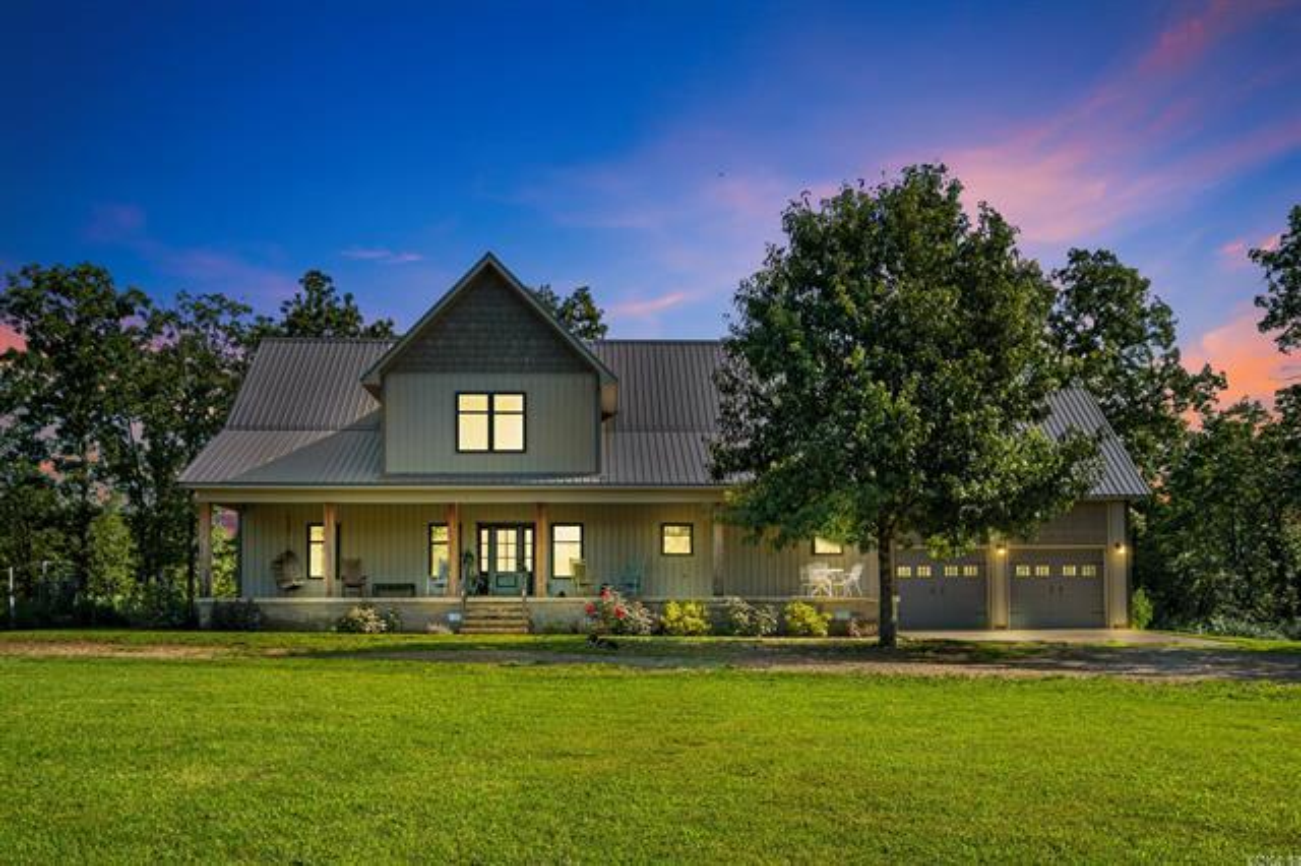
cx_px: 650
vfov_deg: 44.9
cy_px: 433
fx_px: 1047
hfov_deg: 63.7
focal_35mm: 29
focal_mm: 19.1
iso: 400
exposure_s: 1/320
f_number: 9
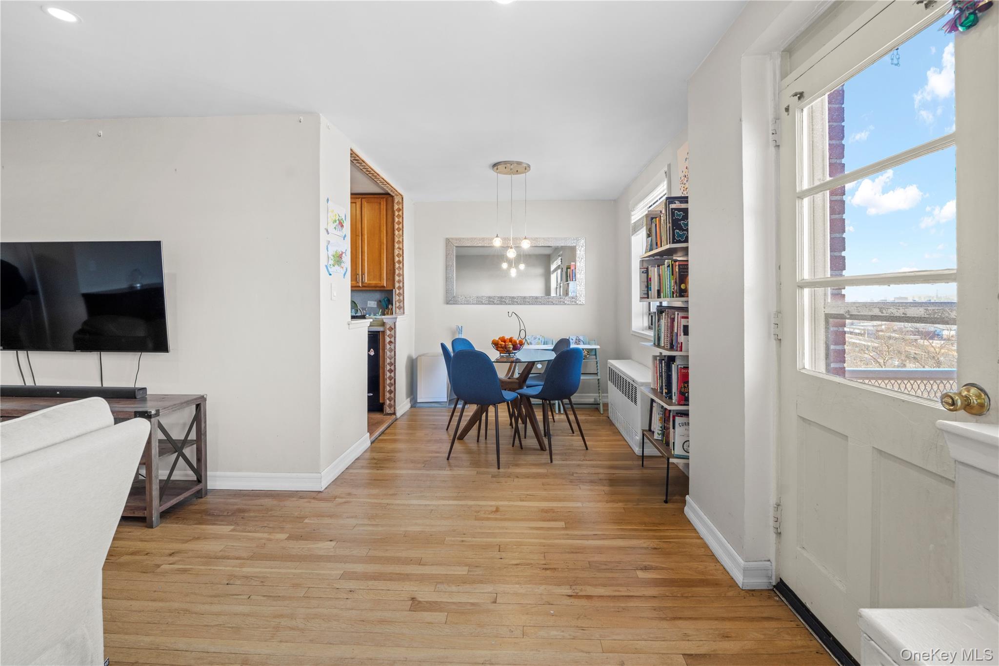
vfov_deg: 81.2
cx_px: 500
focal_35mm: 14
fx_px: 388
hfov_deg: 104.3
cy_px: 333
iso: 400
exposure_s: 1/6
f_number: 9
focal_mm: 14
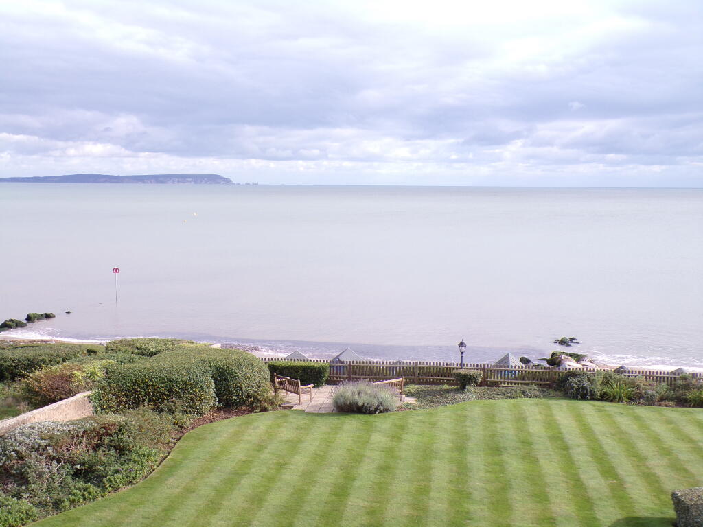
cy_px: 264
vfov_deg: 34.3
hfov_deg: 44.8
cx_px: 352
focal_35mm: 42
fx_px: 853
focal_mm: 7.6
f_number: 4.9
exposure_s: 1/210
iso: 80
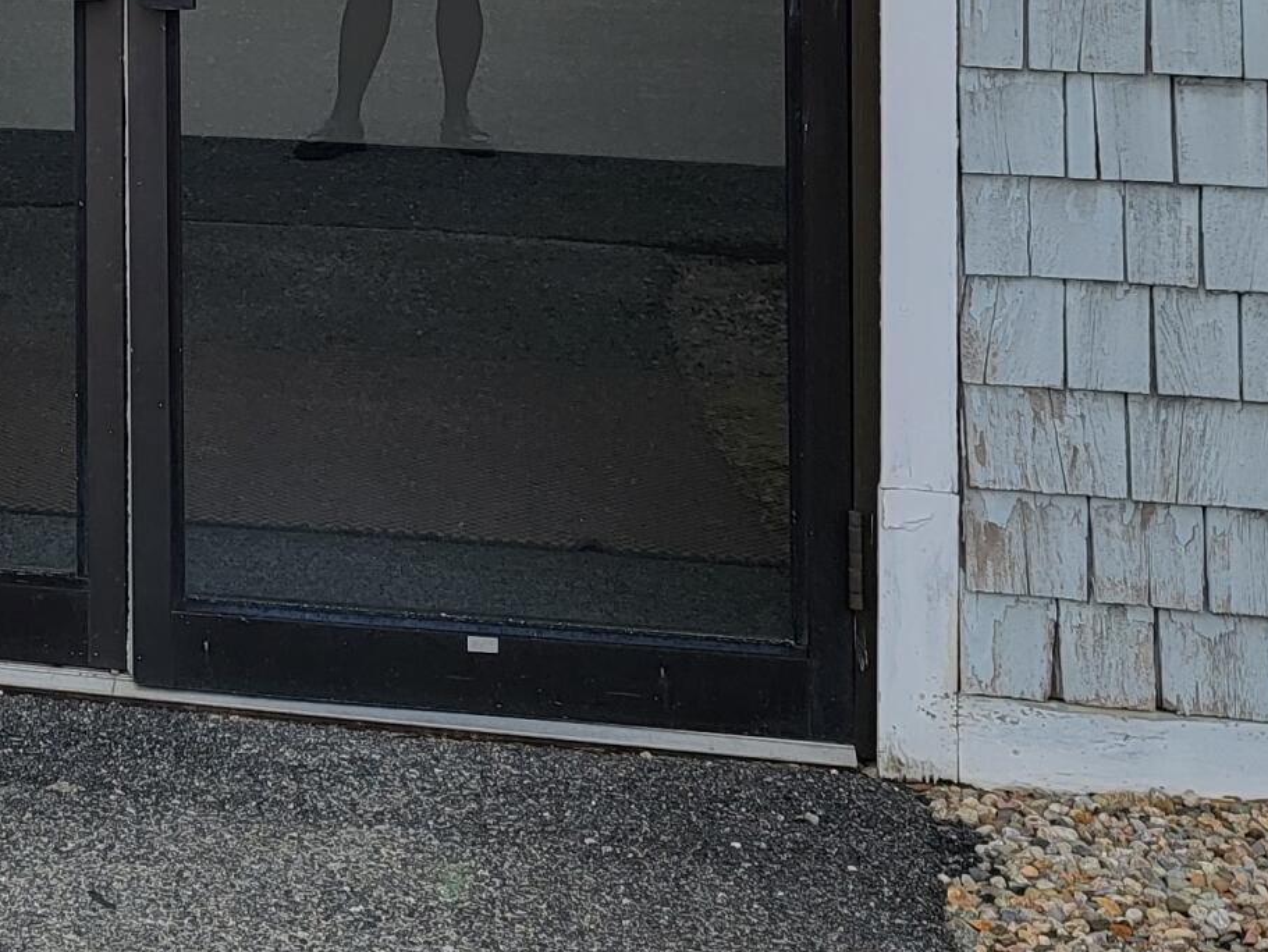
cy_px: -328
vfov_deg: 17.4
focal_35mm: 79
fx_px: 2895
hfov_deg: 22.8
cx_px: -238
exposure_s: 1/370
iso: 16
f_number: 1.8
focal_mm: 6.7
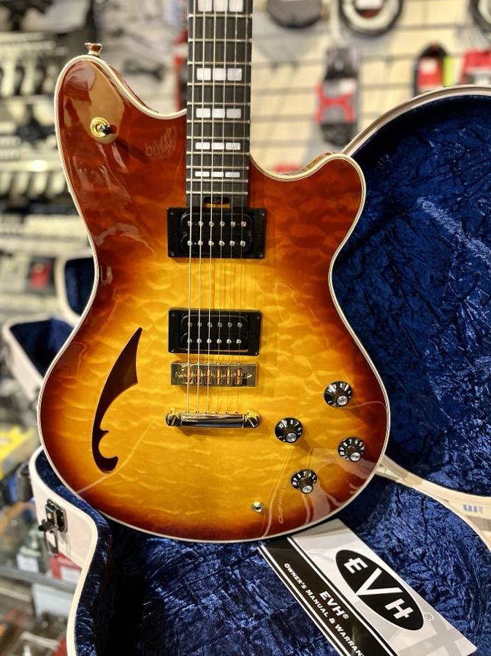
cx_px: 218
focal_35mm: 29
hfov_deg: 48.1
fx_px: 549
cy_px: 351
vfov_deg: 61.6
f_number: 1.6
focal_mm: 5.1
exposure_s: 1/60
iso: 400
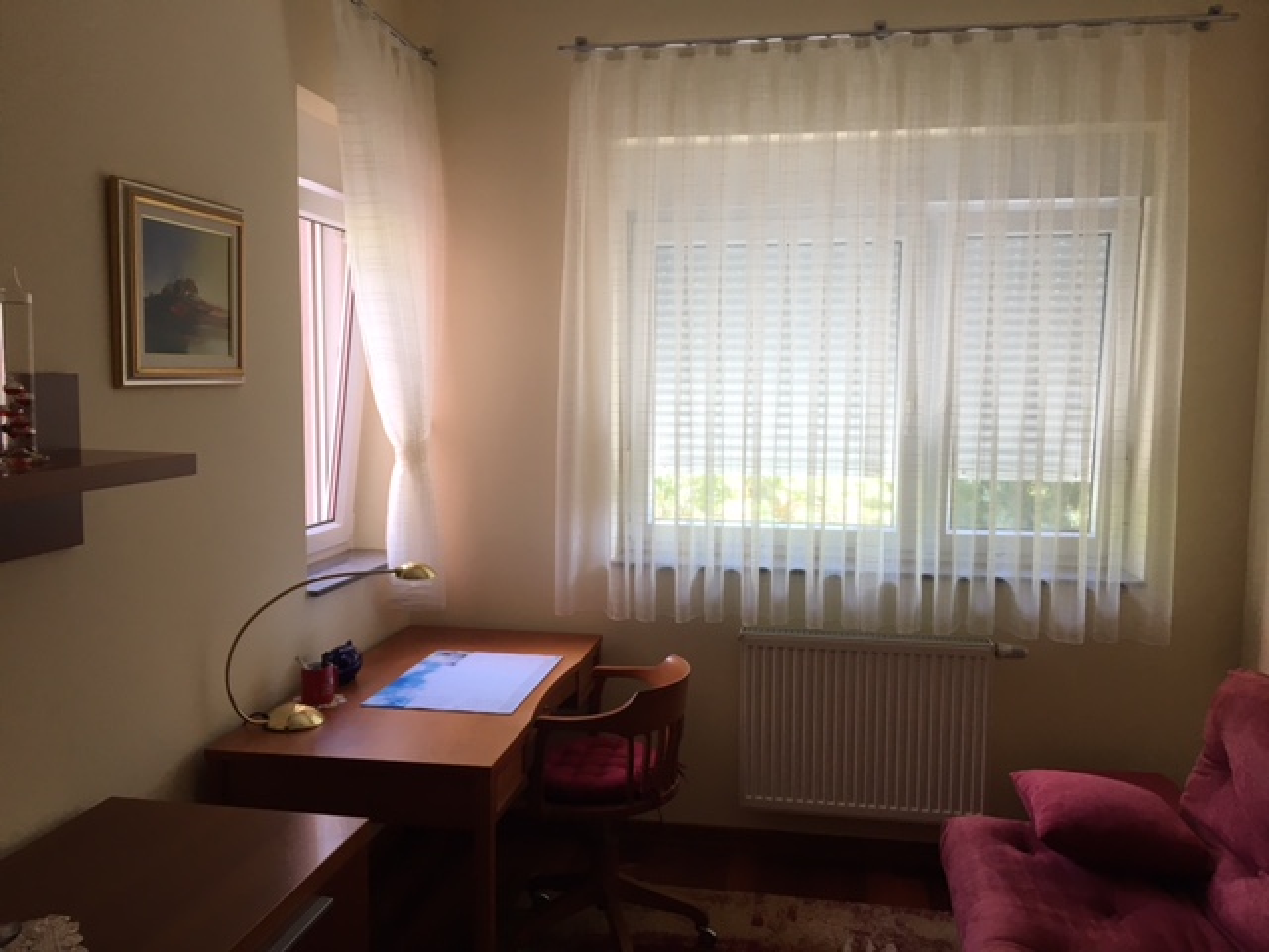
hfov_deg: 61.7
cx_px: 634
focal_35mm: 29
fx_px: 1063
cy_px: 476
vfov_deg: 48.2
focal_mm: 4.15
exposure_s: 1/33
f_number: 2.2
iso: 25
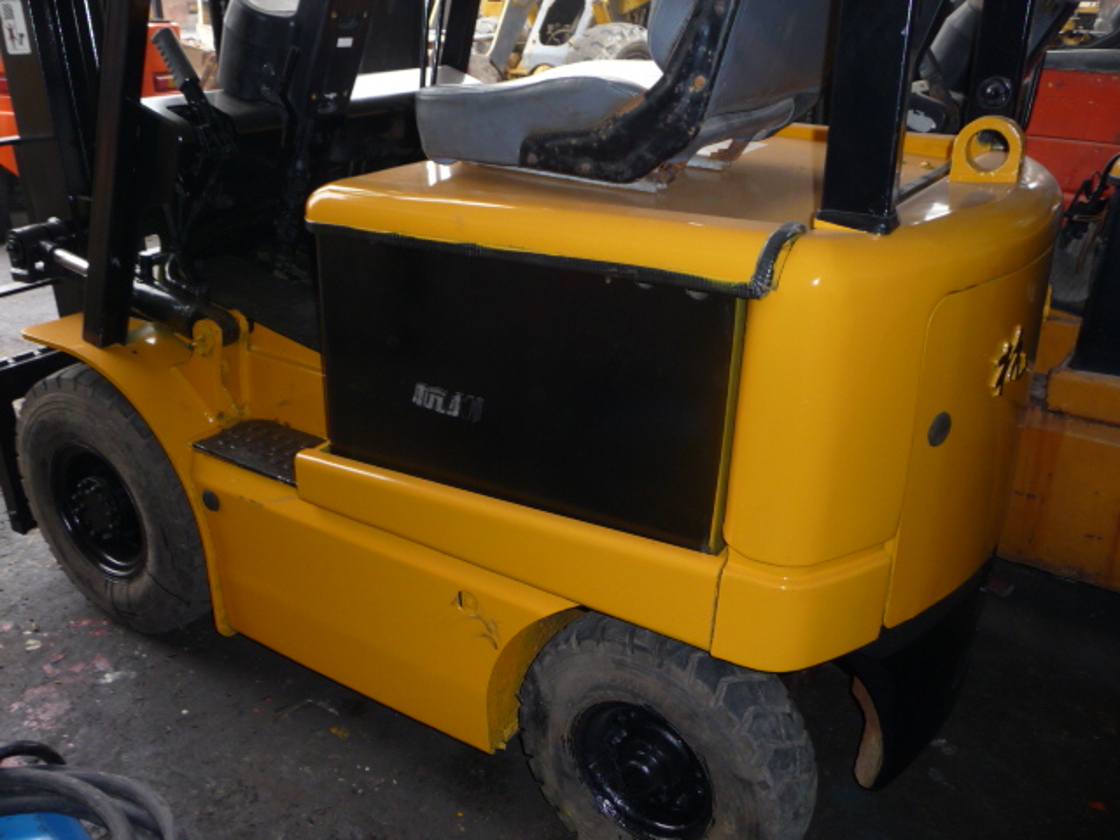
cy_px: 420
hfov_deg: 58.4
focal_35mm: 31
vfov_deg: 45.4
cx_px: 560
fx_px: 1003
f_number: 3.3
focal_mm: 4.7
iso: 125
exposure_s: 1/30
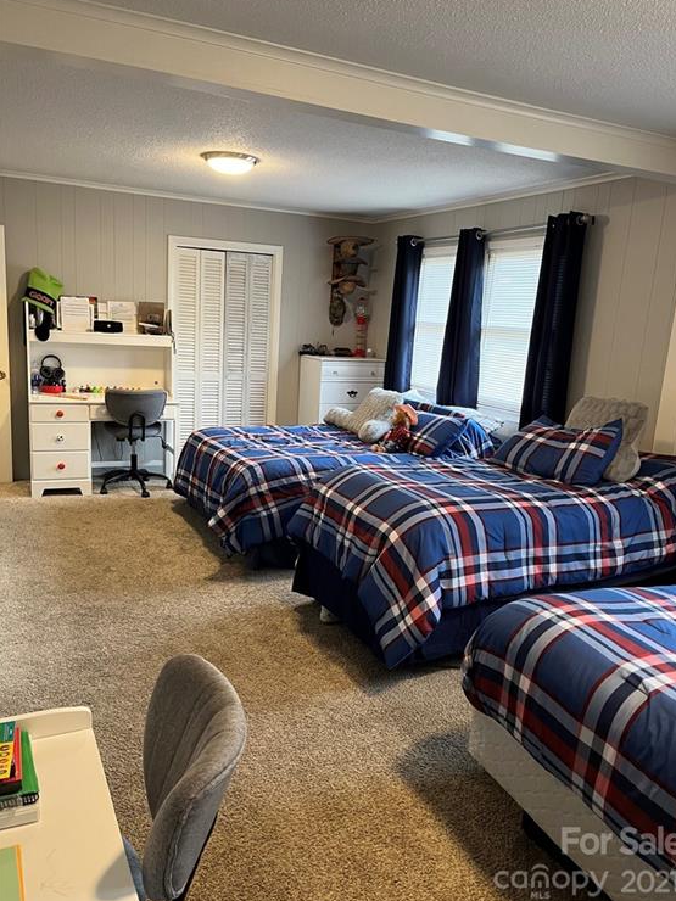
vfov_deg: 65.3
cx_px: 348
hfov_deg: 51.3
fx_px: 703
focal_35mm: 27
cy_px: 459
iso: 320
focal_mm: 5.1
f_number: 1.6
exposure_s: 1/60
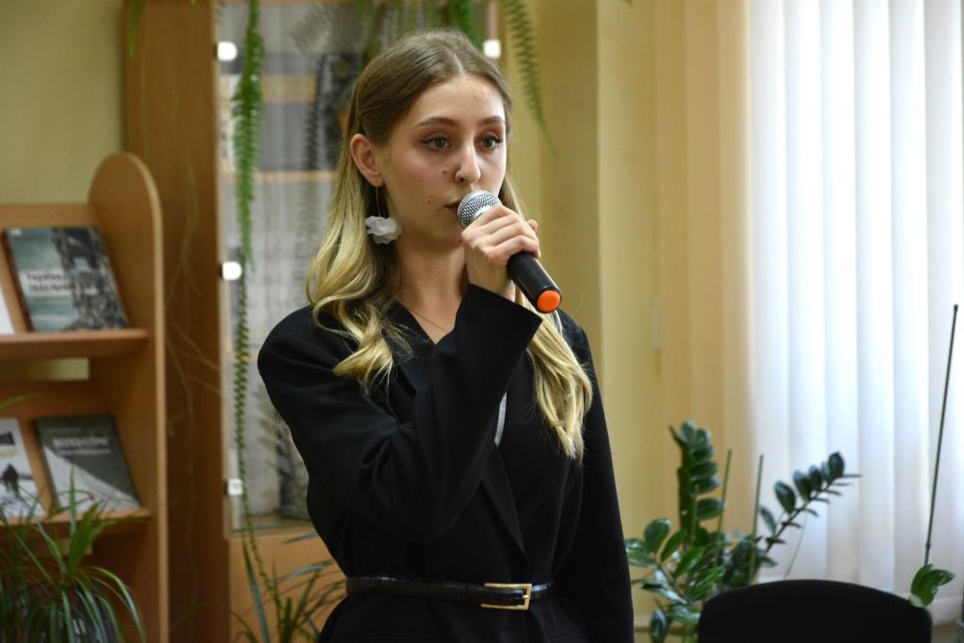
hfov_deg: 13.0
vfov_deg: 8.7
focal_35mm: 158
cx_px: 482
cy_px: 322
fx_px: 4218
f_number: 5.6
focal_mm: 105
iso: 800
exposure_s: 1/100
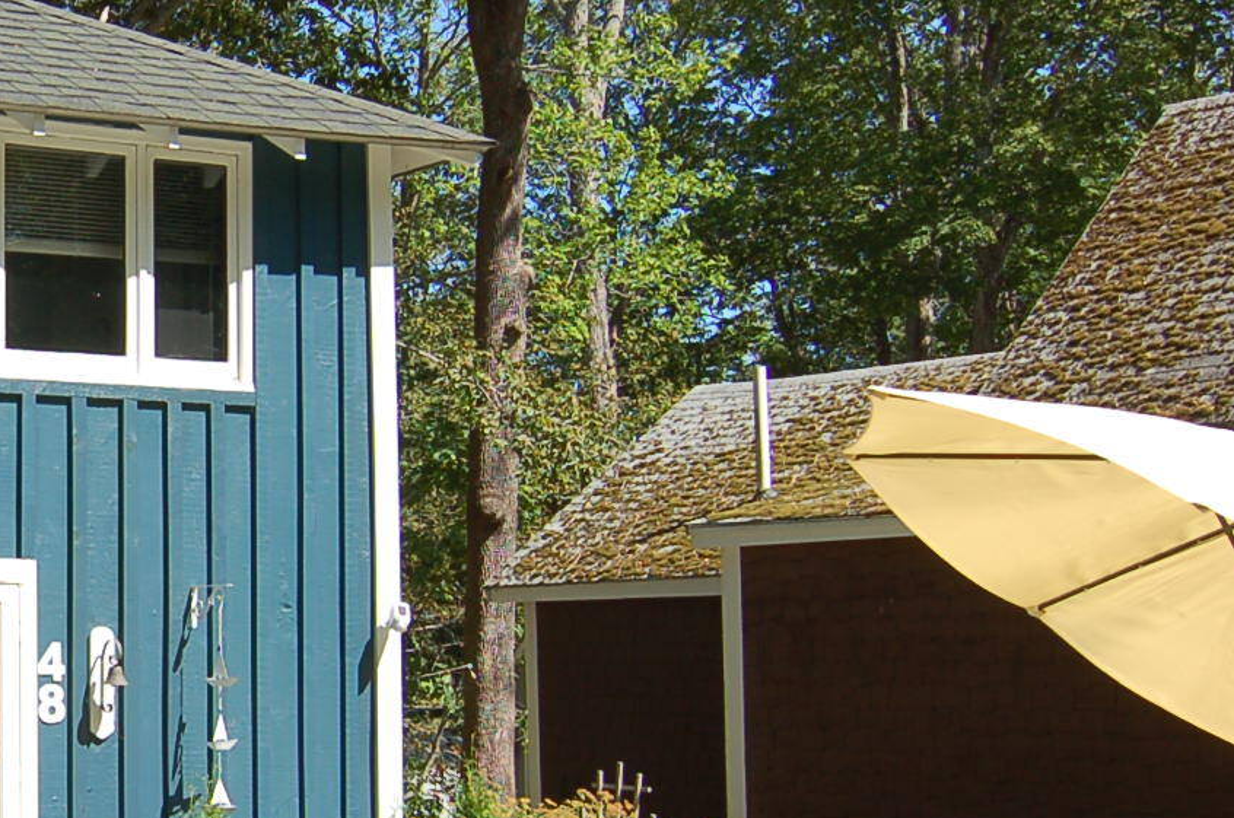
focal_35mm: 64
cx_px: -155
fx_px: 2190
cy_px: 519
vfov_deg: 21.1
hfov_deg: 28.3
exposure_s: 1/250
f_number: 8
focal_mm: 16
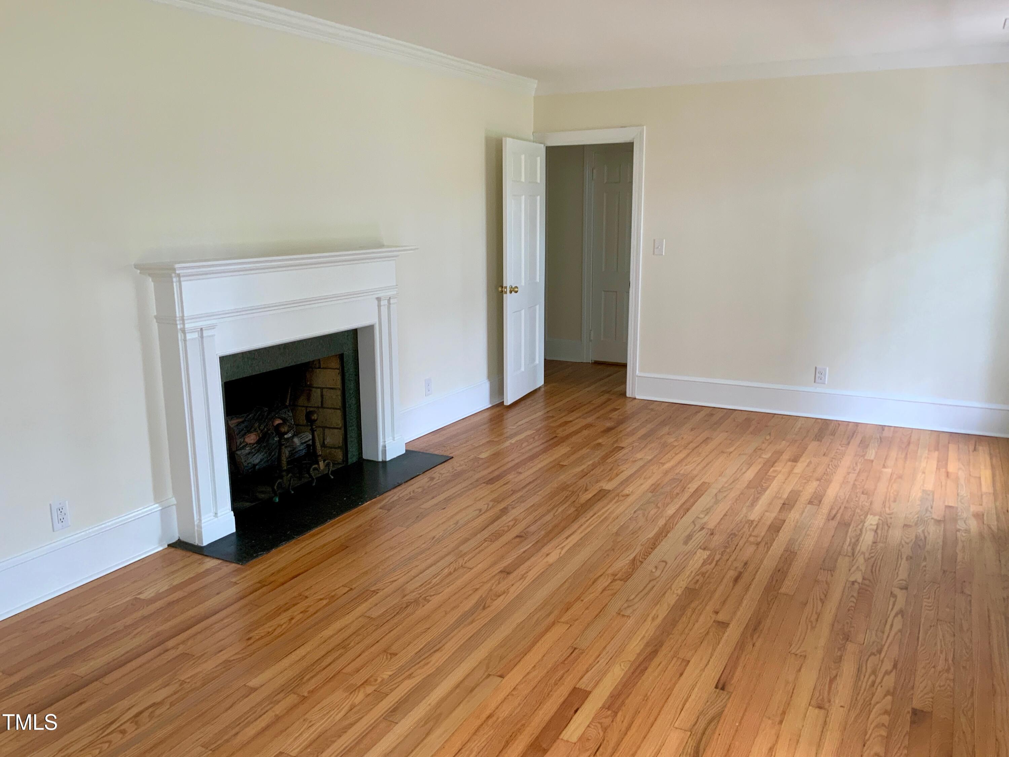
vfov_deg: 48.2
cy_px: 378
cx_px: 504
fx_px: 845
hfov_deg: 61.7
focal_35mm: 29
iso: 50
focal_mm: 3
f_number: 1.8
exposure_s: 1/60
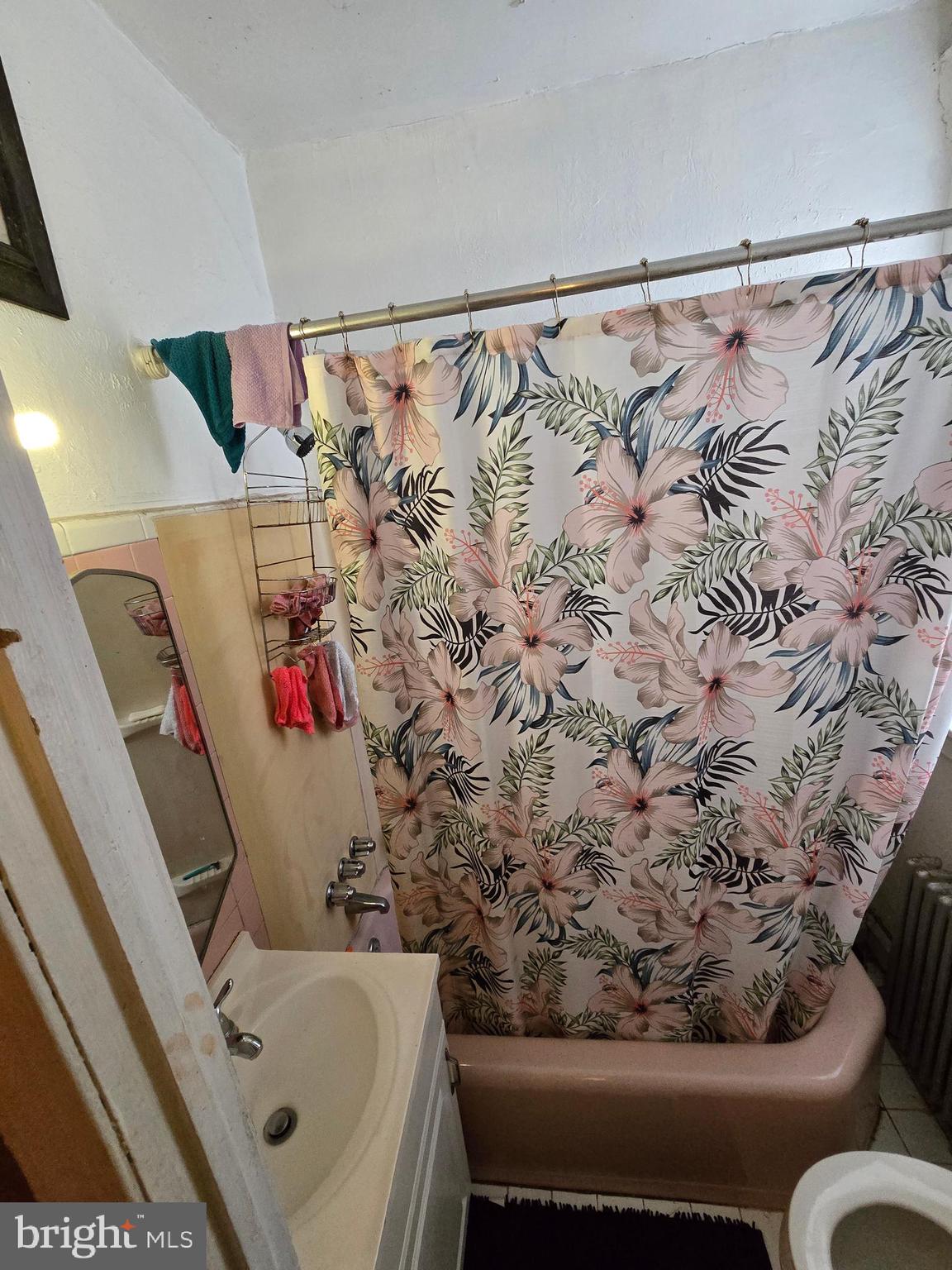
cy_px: 635
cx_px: 476
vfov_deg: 106.2
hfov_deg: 89.9
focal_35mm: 13
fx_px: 477
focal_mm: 2.2
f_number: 2.2
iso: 800
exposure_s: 1/60
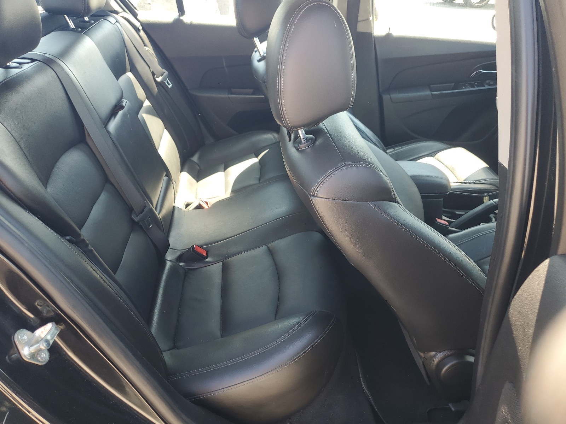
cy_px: 212
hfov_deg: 67.3
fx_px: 425
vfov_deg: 53.1
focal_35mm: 26
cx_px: 283
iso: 50
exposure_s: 1/114
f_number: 1.5
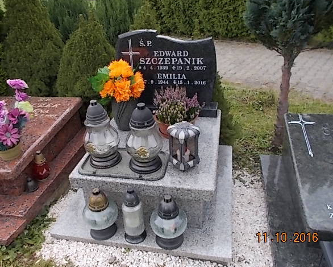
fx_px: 315
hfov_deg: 55.6
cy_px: 133
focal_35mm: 32
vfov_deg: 45.8
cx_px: 155
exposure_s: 1/100
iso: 80
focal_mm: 5.3
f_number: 3.4
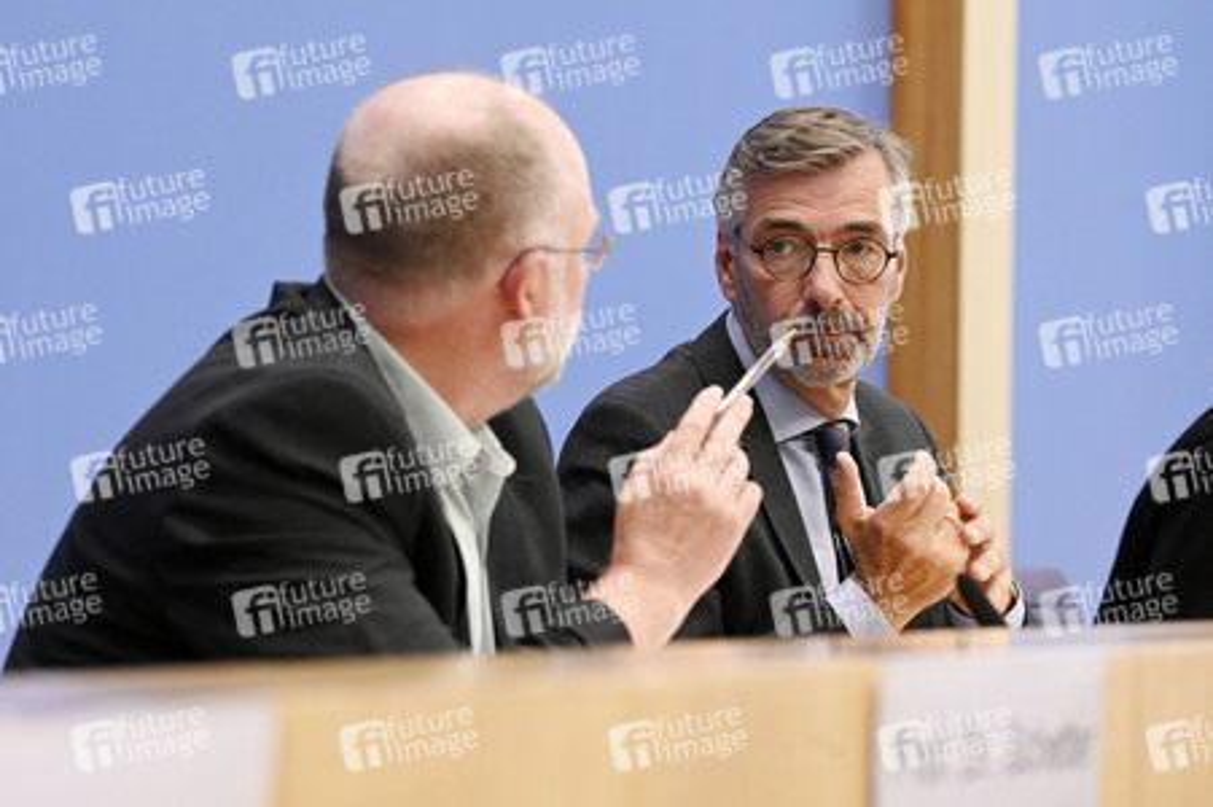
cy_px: 404
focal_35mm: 130
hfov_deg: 15.8
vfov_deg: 10.5
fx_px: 4377
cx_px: 606
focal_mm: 130
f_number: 6.3
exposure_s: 1/400
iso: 4000
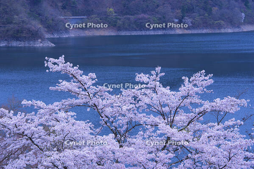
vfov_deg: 9.5
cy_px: 84
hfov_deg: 14.1
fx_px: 1024
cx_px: 127
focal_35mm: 145
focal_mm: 145
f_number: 13
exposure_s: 1/10
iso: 100
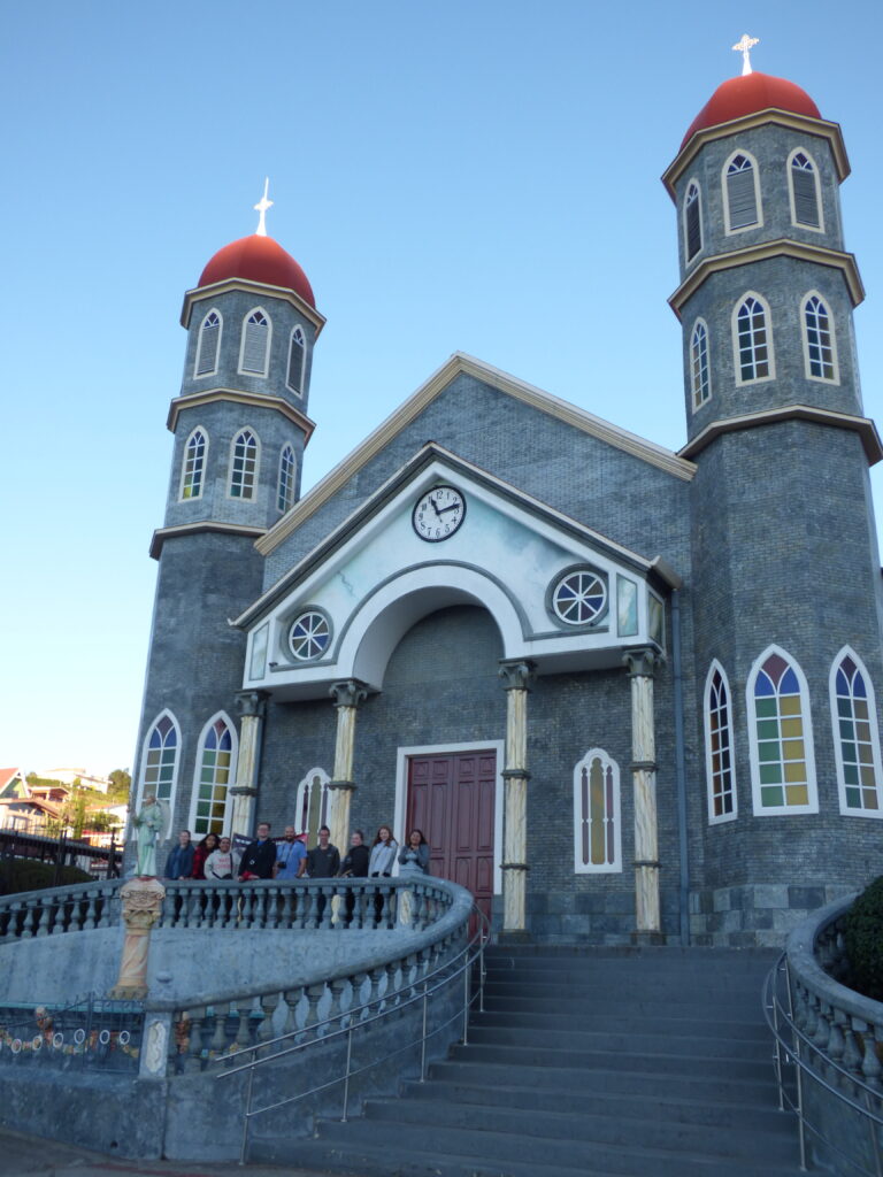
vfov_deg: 55.4
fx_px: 1122
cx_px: 442
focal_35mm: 33
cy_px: 588
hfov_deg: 42.9
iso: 100
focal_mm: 5.78
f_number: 3.4
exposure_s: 1/250
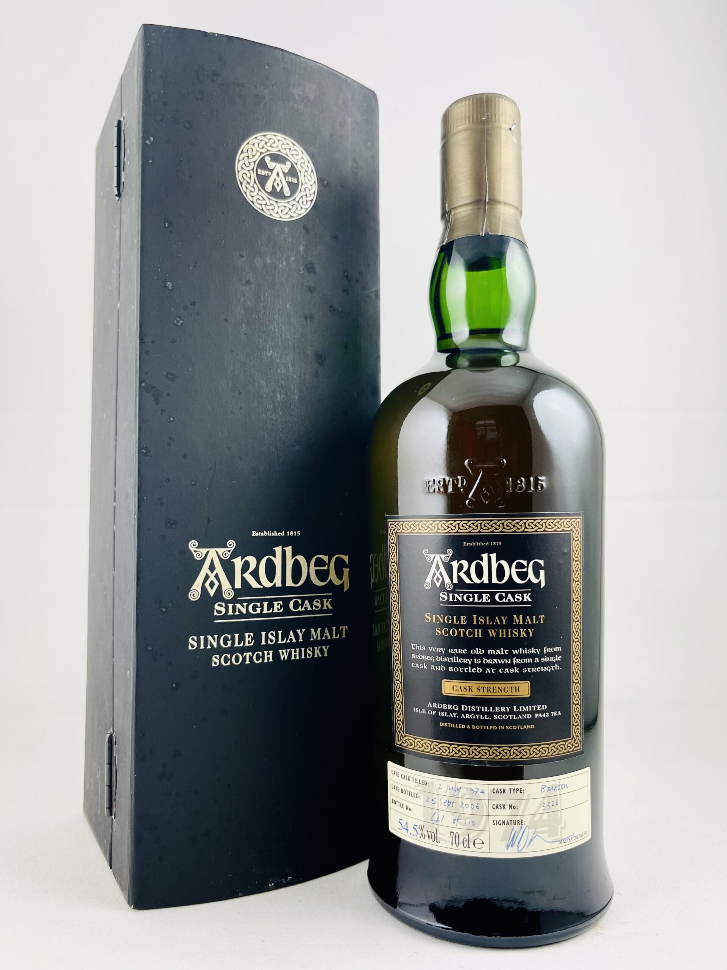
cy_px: 485
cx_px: 364
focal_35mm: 25
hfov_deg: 54.9
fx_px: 700
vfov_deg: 69.4
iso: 64
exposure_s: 1/100
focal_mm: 5.1
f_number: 1.6
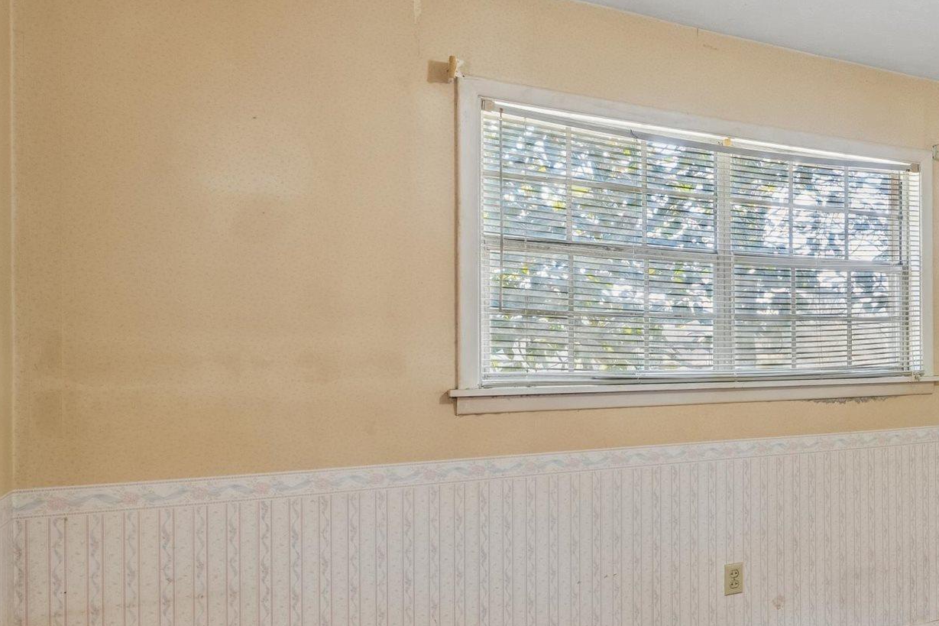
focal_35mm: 35
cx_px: 1059
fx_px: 913
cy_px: 353
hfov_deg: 41.8
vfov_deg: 37.8
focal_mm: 14
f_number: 13
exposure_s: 1/3.33
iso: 400
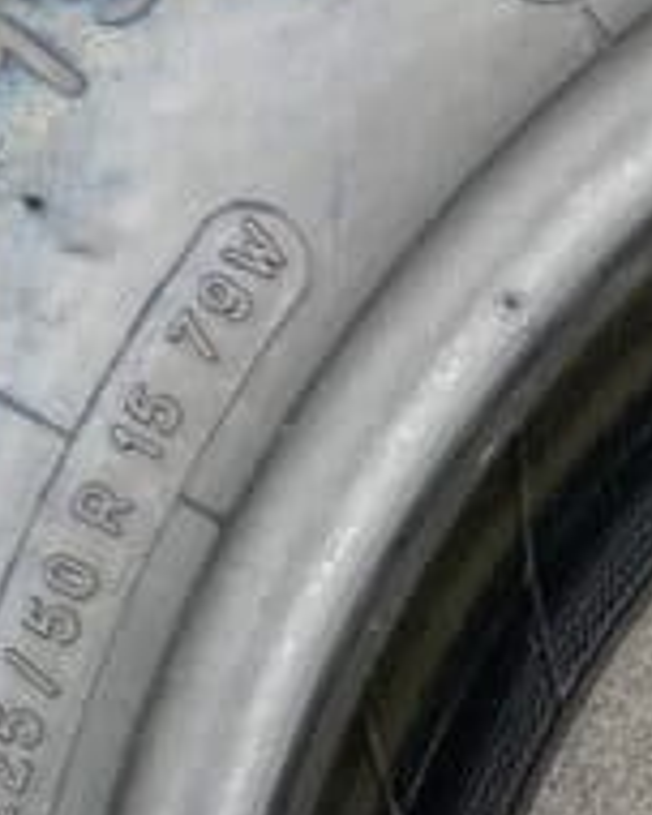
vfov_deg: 15.4
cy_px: 1231
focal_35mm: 115
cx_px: 1111
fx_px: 2774
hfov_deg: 12.4
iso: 32
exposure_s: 1/121
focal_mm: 3.99
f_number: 1.8
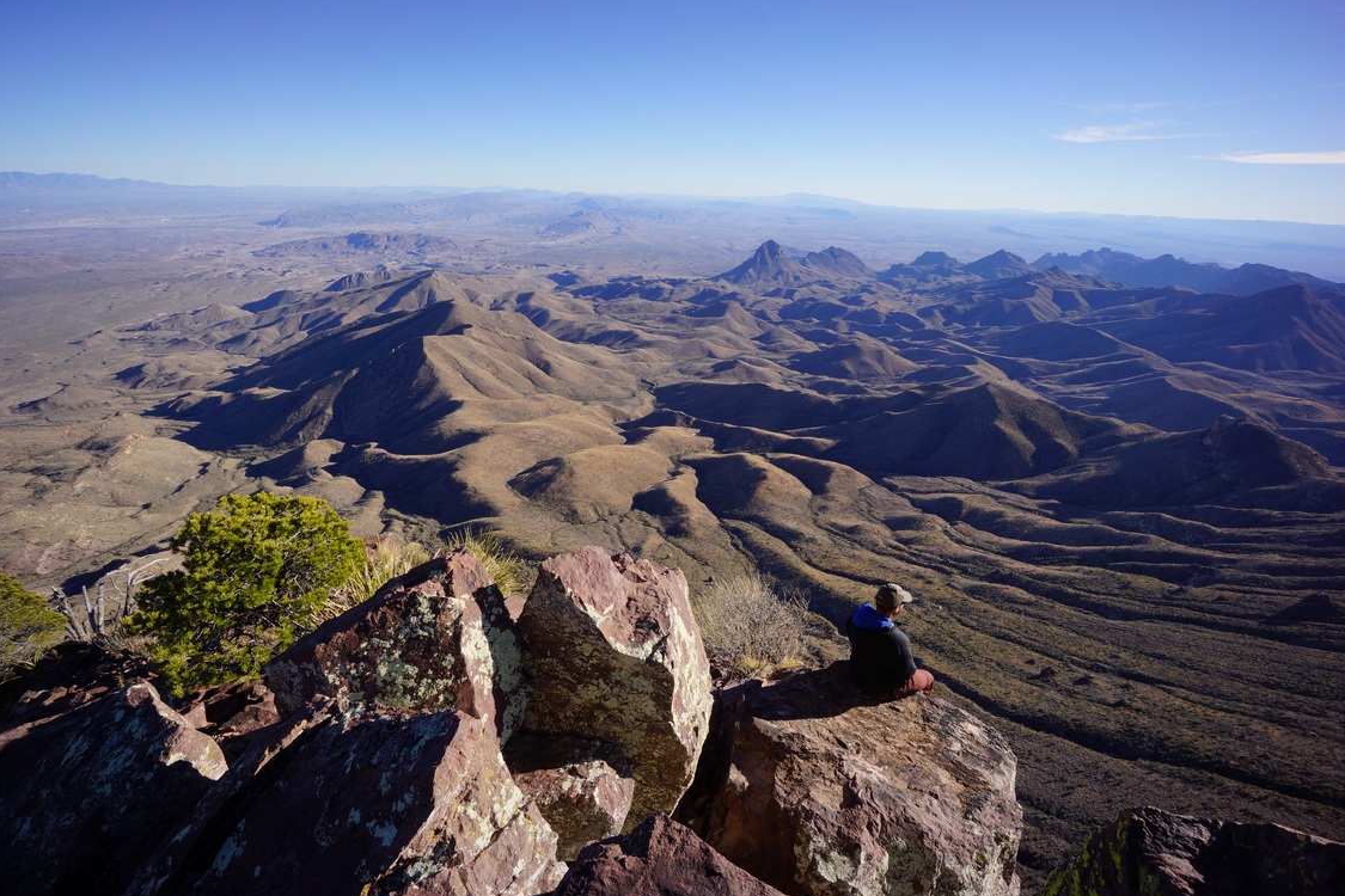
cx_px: 675
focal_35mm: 16
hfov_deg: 96.7
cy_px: 435
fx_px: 598
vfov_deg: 73.7
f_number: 11
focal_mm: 10
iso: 100
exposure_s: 1/100
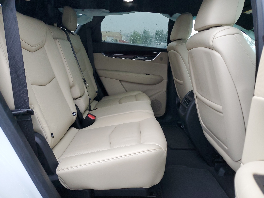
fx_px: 198
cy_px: 99
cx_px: 132
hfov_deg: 67.3
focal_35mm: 26
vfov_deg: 53.1
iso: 247
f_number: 1.5
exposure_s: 1/60.2
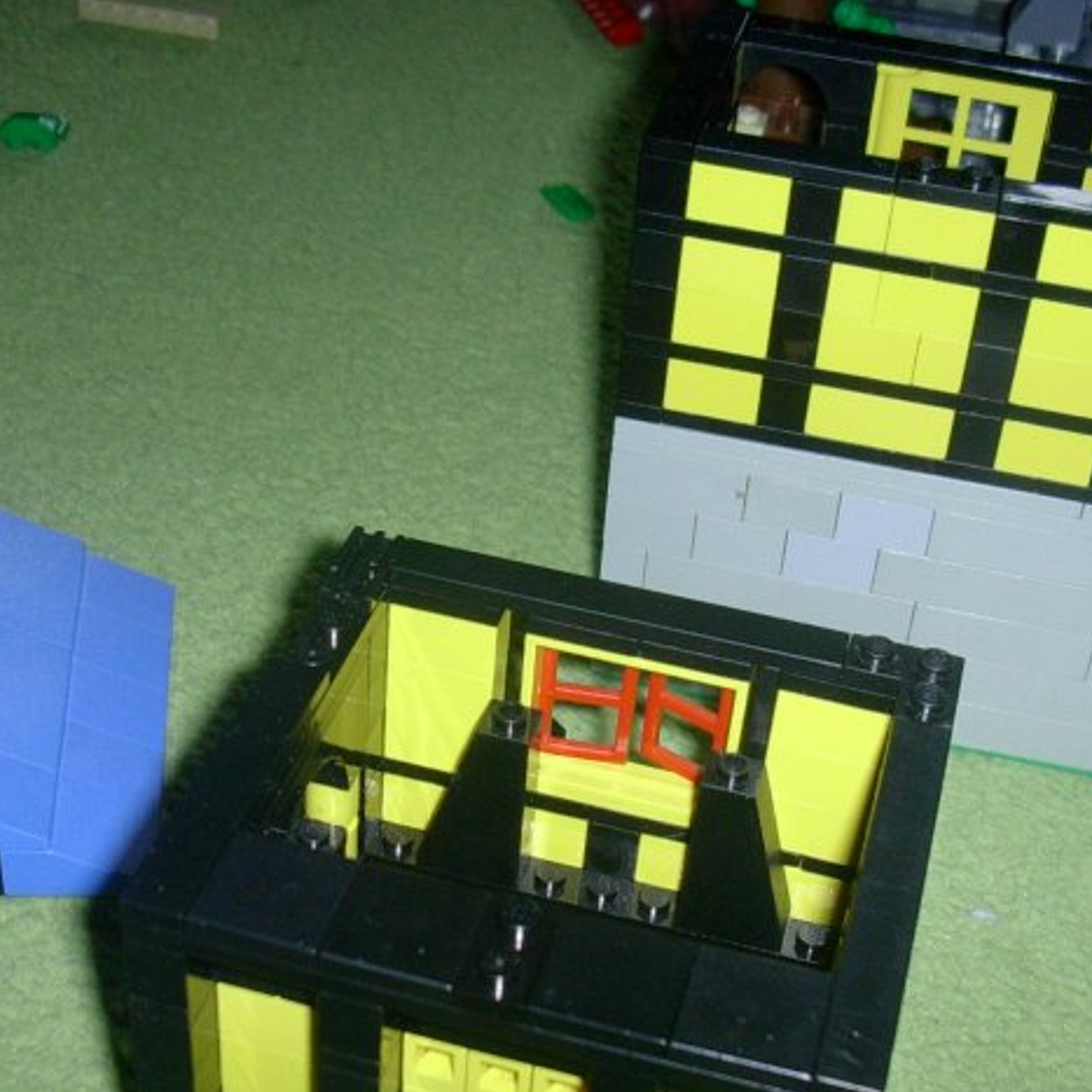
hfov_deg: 30.6
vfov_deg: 30.5
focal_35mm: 56
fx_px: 1999
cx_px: 540
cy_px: 603
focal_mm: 5.6
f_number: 2.7
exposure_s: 1/64
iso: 70
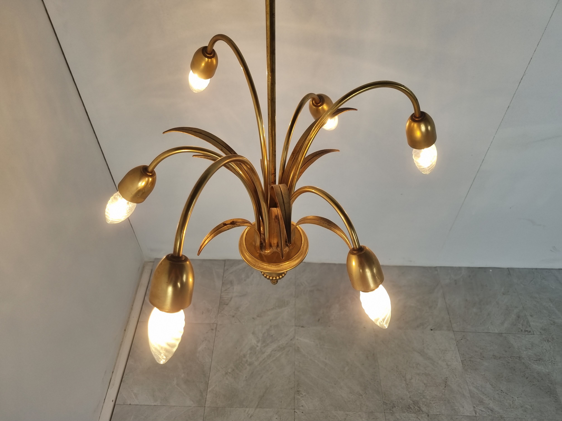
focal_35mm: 26
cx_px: 281
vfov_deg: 53.1
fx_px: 422
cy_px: 210
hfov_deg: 67.3
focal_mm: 5.4
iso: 50
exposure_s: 1/116
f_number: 1.8
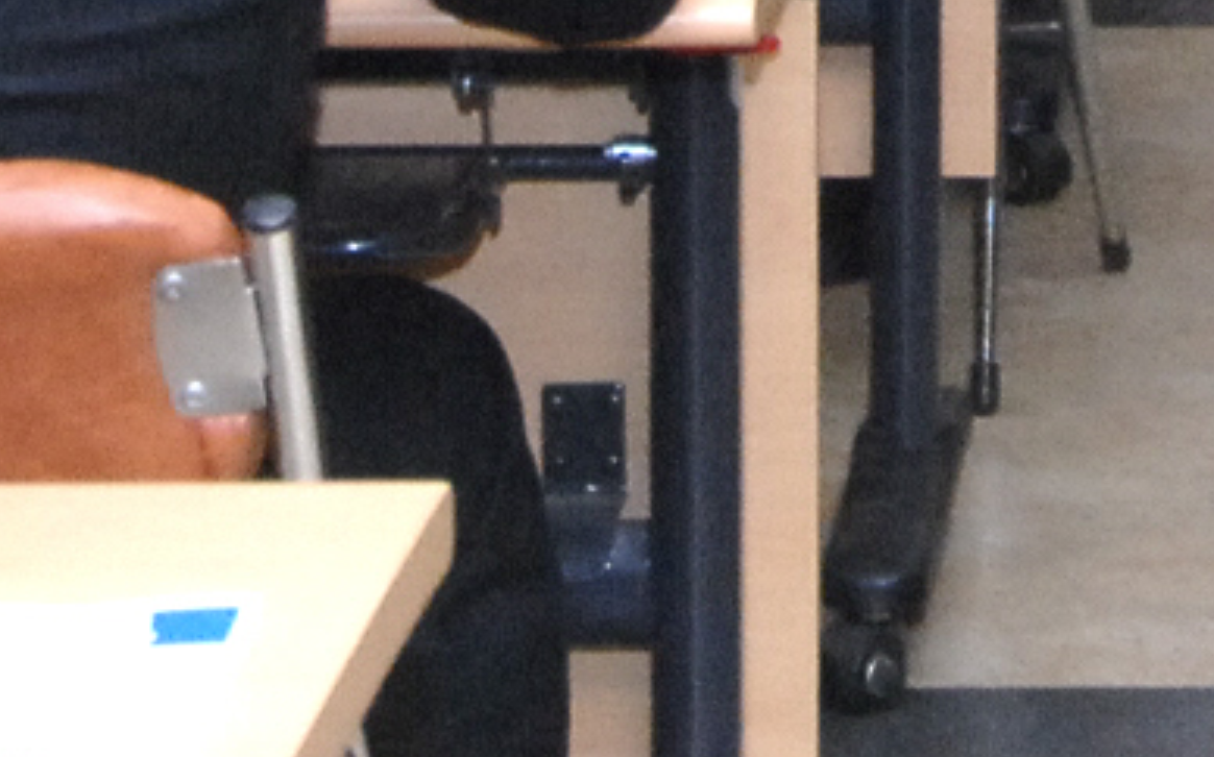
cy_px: -1379
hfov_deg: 6.8
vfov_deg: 4.2
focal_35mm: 304
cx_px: 1602
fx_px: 10052
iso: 800
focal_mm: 36
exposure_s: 1/60
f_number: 6.7
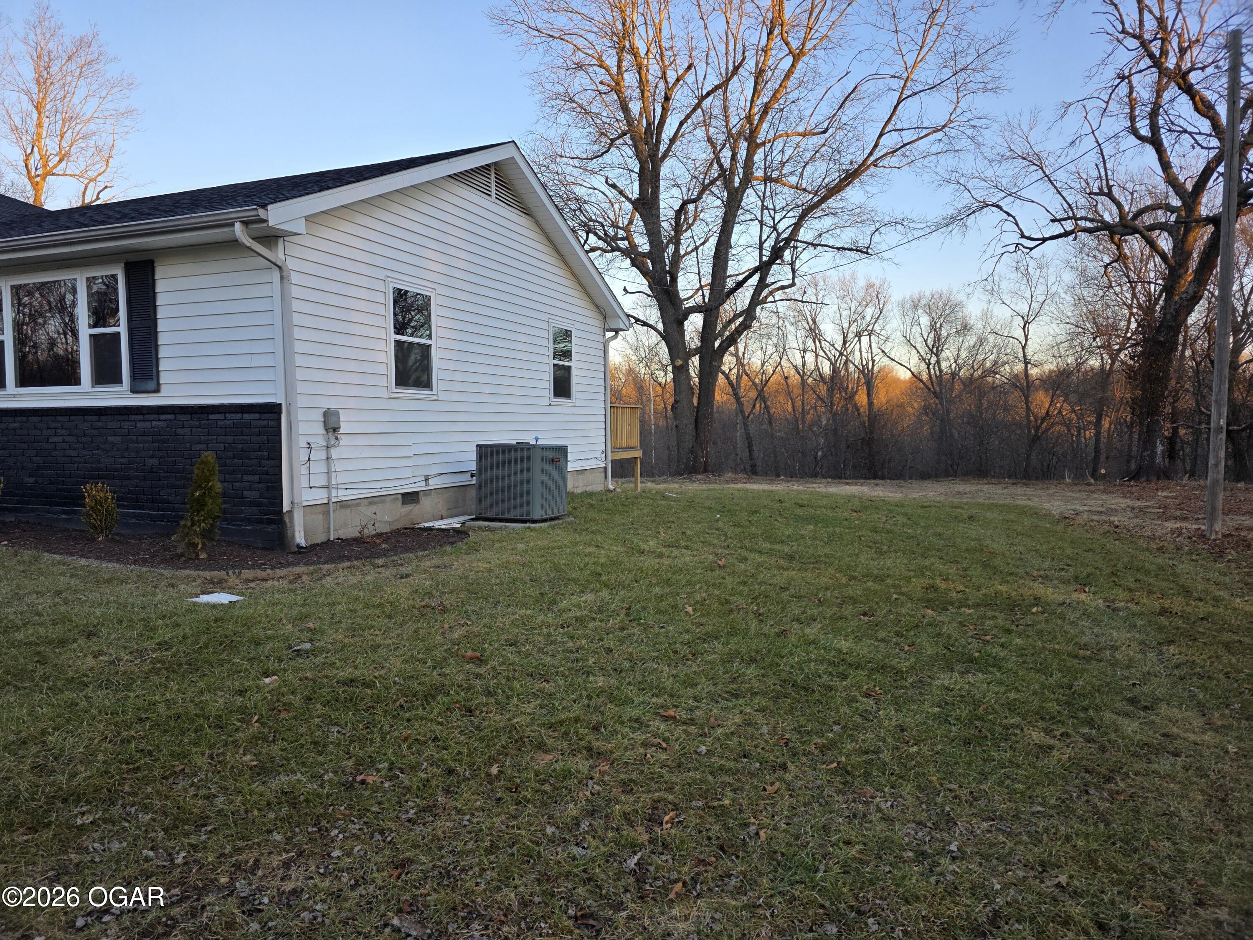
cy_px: 470
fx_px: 833
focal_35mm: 23
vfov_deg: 58.9
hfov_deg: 73.9
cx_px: 626
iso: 50
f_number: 1.7
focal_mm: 6.3
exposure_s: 1/359
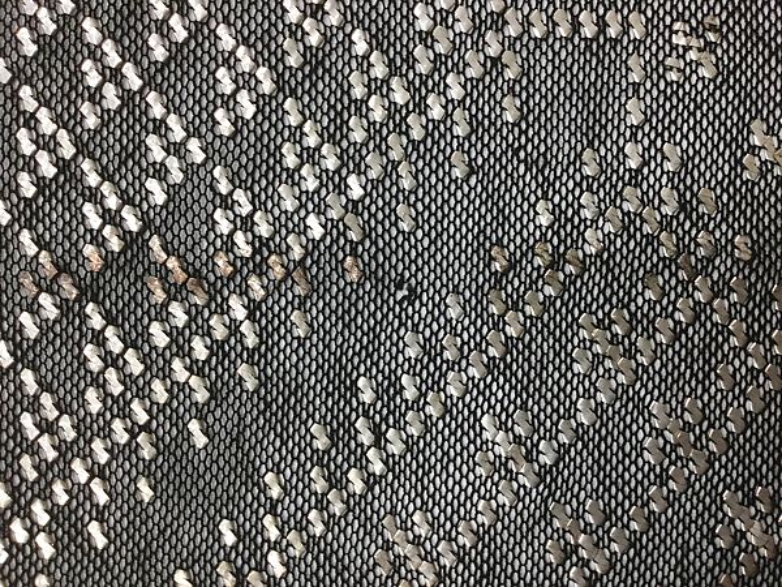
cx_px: 391
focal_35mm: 31
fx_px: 700
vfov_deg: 45.4
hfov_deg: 58.4
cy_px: 294
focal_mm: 3.3
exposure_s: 1/30
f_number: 2.4
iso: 25
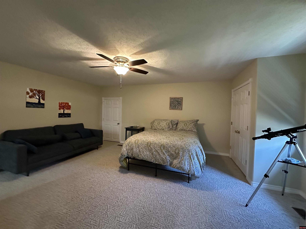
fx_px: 124
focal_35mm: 14
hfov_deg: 102.1
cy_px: 114
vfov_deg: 85.7
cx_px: 153
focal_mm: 2.22
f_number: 2.2
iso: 1000
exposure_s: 1/60
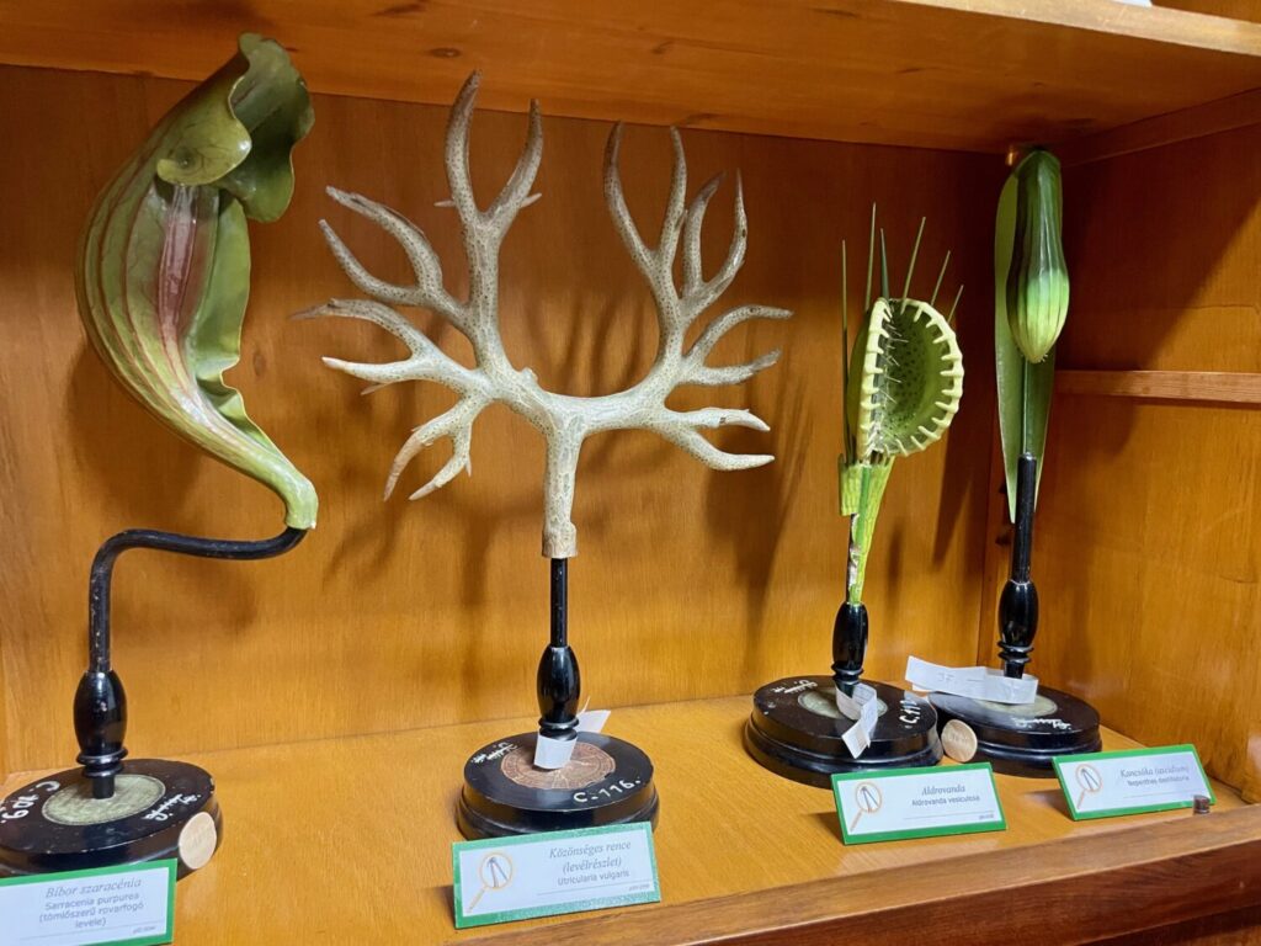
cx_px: 630
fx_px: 947
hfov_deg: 67.3
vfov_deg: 53.1
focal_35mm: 26
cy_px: 473
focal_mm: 4.2
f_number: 1.6
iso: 500
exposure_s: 1/50
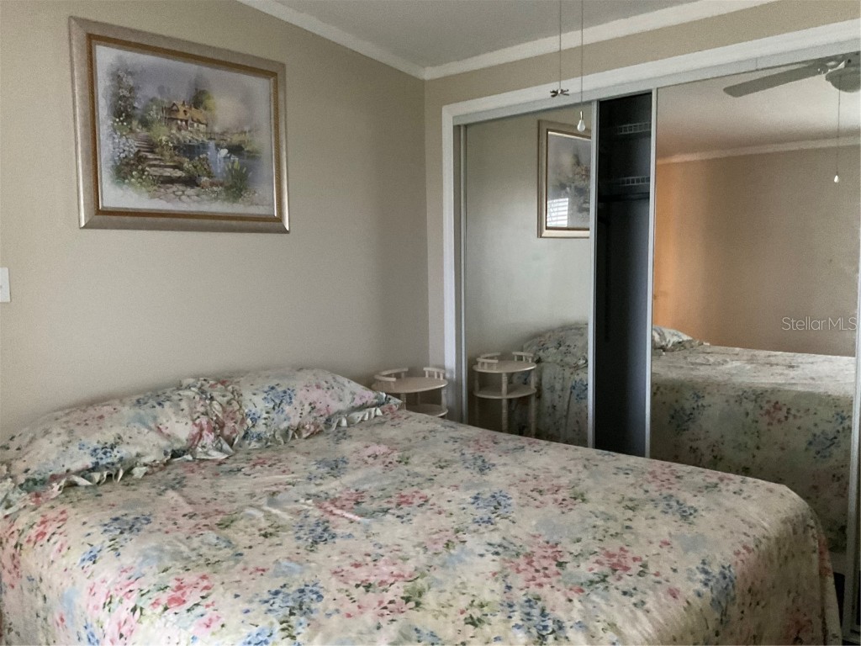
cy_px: 323
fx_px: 721
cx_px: 430
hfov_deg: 61.7
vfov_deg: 48.2
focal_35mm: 29
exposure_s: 1/30
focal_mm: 3
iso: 500
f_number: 1.8
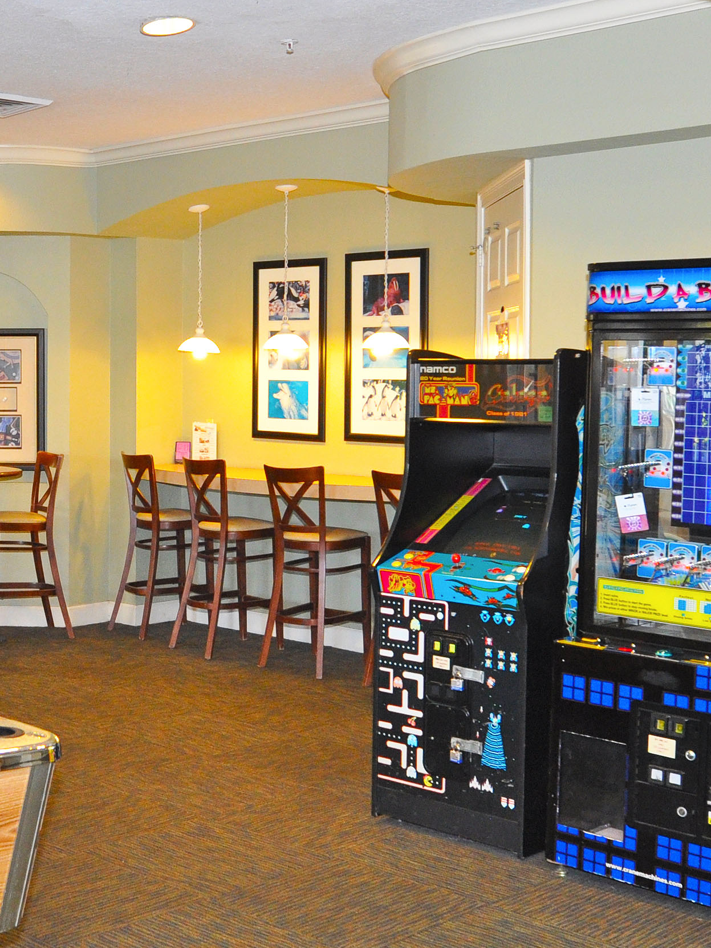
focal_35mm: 52
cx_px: 87
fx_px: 1424
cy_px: 404
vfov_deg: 36.7
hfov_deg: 27.2
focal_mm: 14
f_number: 4
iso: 720
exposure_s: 1/60
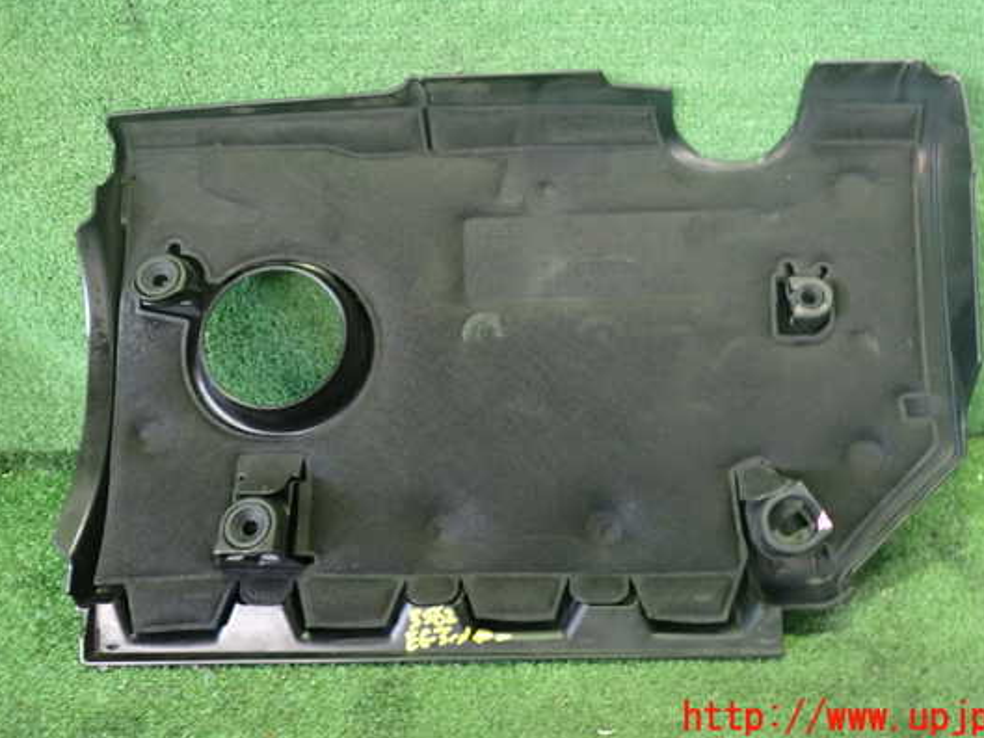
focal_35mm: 34
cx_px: 545
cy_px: 323
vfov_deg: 41.7
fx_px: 967
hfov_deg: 53.8
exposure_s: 1/25
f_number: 2.3
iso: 800
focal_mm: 5.4
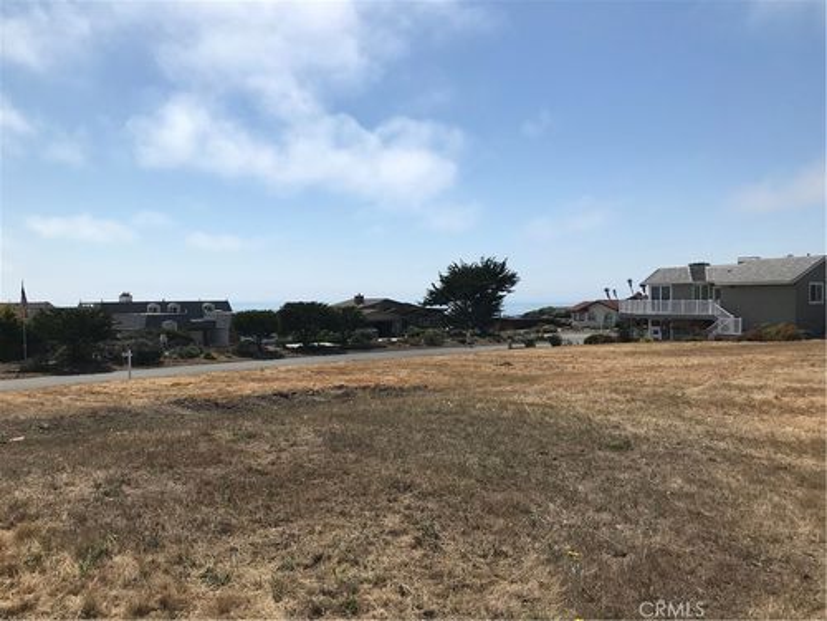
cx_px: 414
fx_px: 669
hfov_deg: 63.4
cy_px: 310
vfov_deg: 49.7
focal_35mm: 28
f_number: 1.8
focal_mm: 3.99
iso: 20
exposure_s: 1/5051
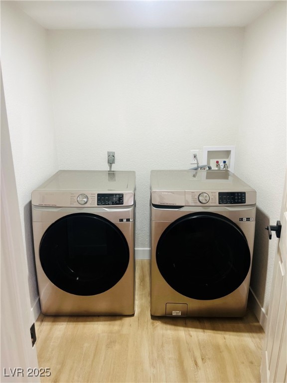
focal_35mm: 26
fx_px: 287
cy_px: 192
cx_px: 144
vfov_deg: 67.3
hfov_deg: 53.1
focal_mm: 5.1
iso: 125
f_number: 1.6
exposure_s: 1/67
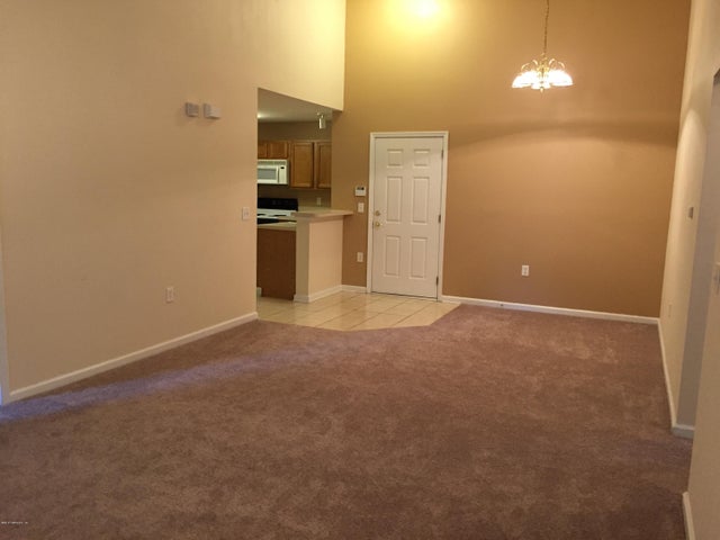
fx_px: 603
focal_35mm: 29
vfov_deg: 48.2
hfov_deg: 61.7
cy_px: 270
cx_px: 360
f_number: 2.2
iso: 160
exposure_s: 1/30
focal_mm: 4.15
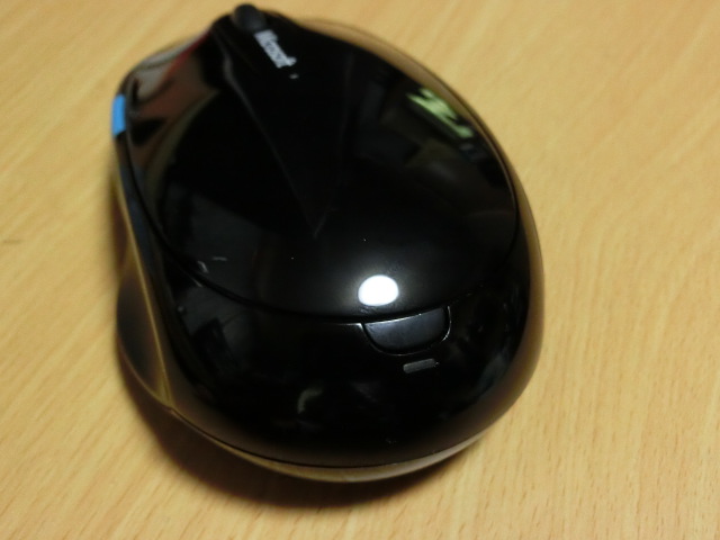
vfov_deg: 36.8
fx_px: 811
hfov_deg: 47.9
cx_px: 360
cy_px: 270
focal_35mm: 39
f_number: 4.1
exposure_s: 1/40
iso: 1600
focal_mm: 6.9
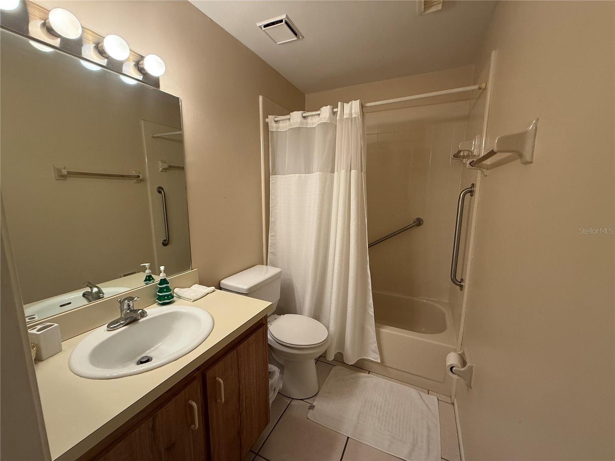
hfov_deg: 102.1
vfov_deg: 85.7
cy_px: 230
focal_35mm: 14
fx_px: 249
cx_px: 308
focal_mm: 2.22
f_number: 2.2
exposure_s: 1/120
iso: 200
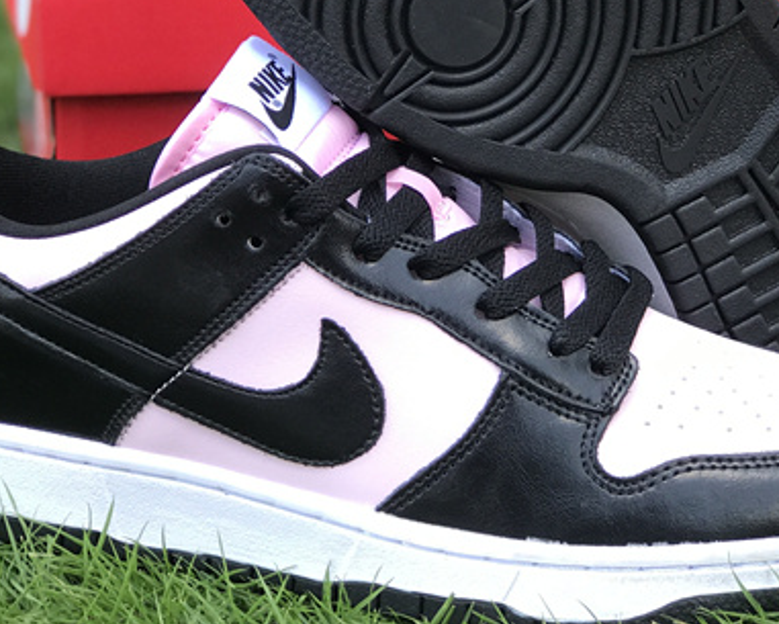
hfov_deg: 17.8
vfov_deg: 14.2
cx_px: 436
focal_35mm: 108
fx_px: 2491
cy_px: 114
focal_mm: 6.6
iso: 32
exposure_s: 1/100
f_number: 2.8
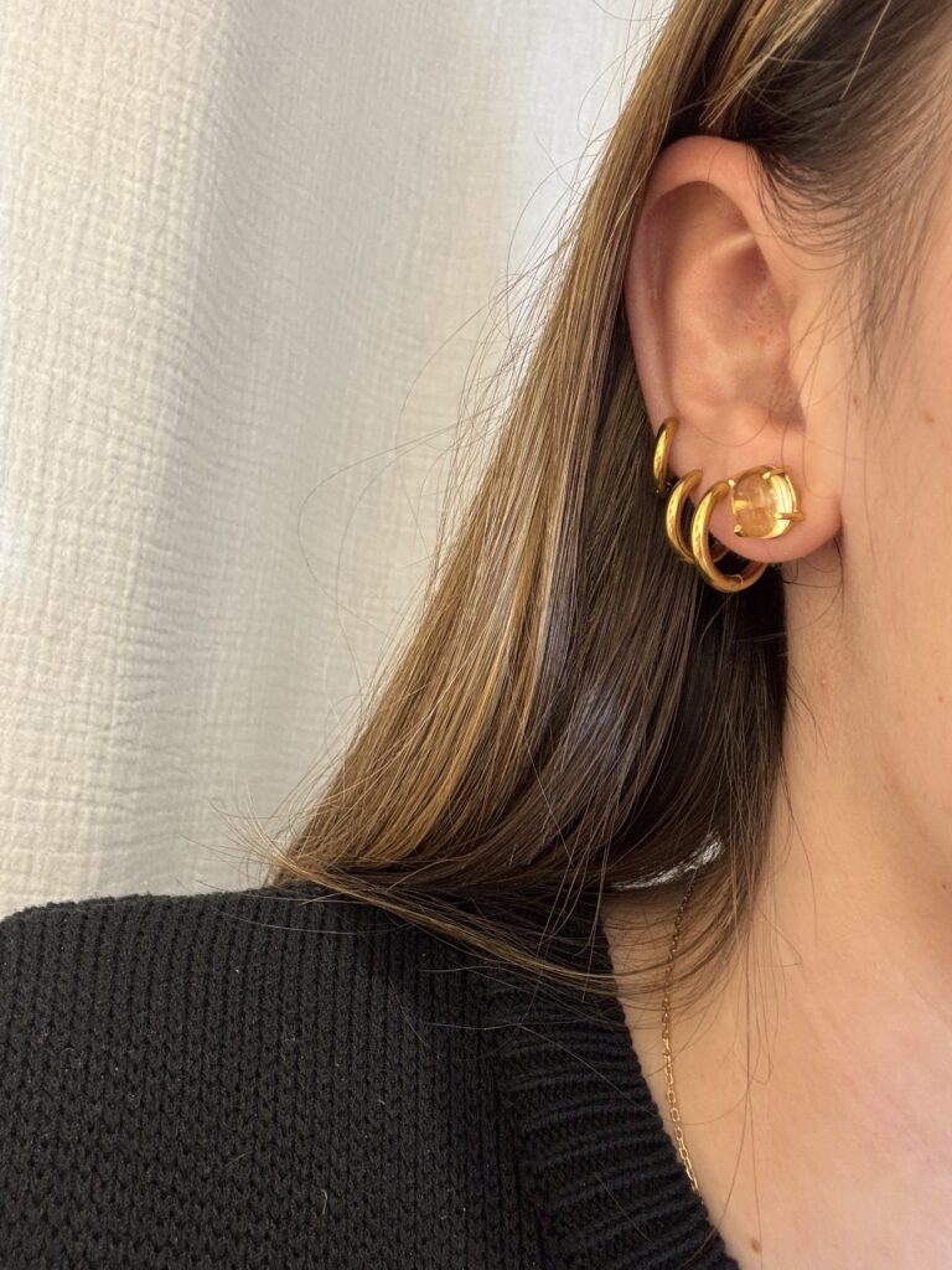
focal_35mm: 30
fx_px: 1100
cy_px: 635
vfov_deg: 60.0
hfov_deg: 46.8
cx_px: 476
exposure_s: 1/50
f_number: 1.9
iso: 100
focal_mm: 2.69
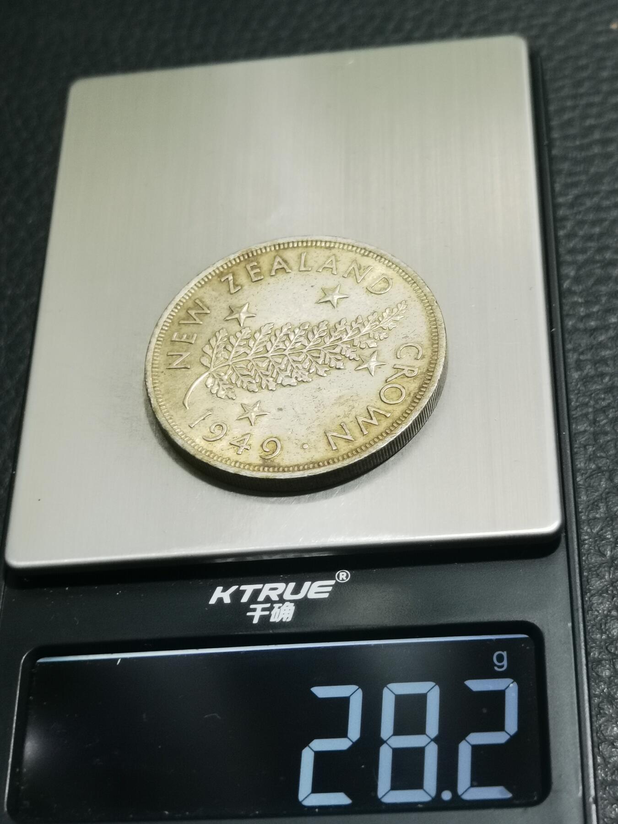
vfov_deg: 29.8
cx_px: 309
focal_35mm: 65
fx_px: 1547
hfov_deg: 22.6
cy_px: 412
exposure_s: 1/100
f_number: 1.9
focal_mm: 6.67
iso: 200
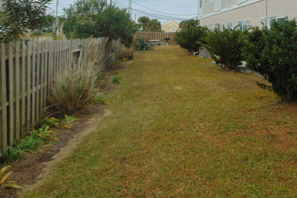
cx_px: 203
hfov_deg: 42.0
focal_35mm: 46
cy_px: 31
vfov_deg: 28.4
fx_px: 380
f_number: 3
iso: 80
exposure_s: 1/250
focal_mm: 4.5
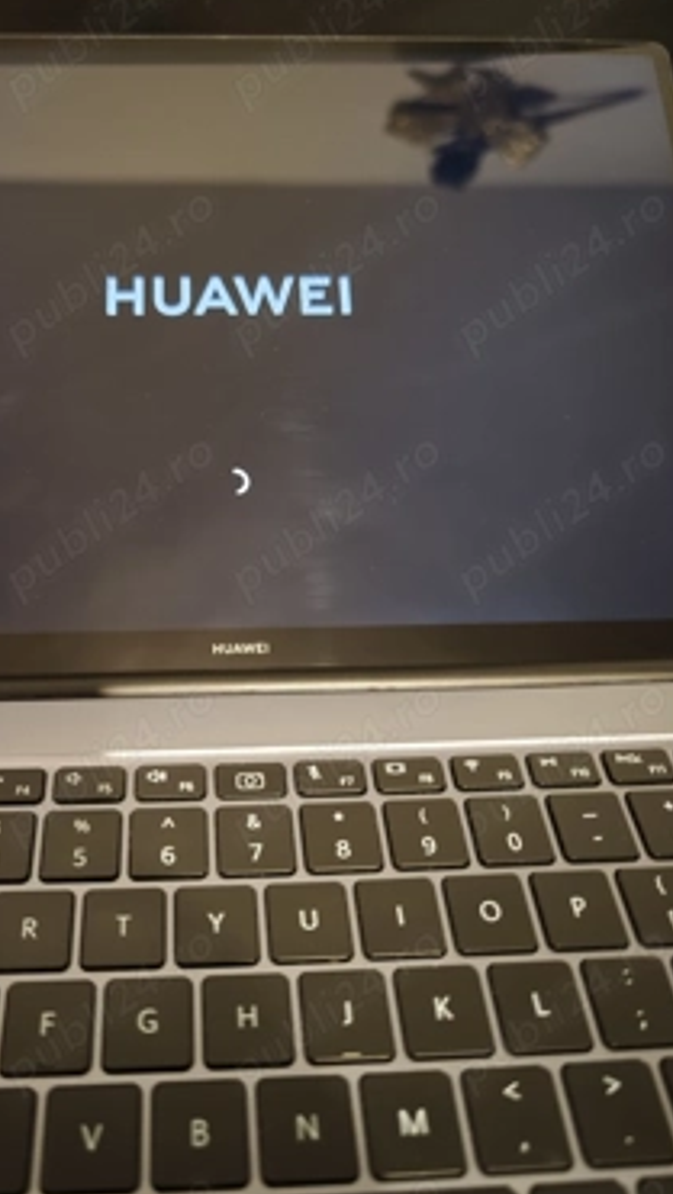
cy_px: 570
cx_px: 222
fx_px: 856
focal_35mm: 27
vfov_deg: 69.8
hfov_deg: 42.3
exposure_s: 1/25
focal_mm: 8.72
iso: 4000
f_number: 1.63
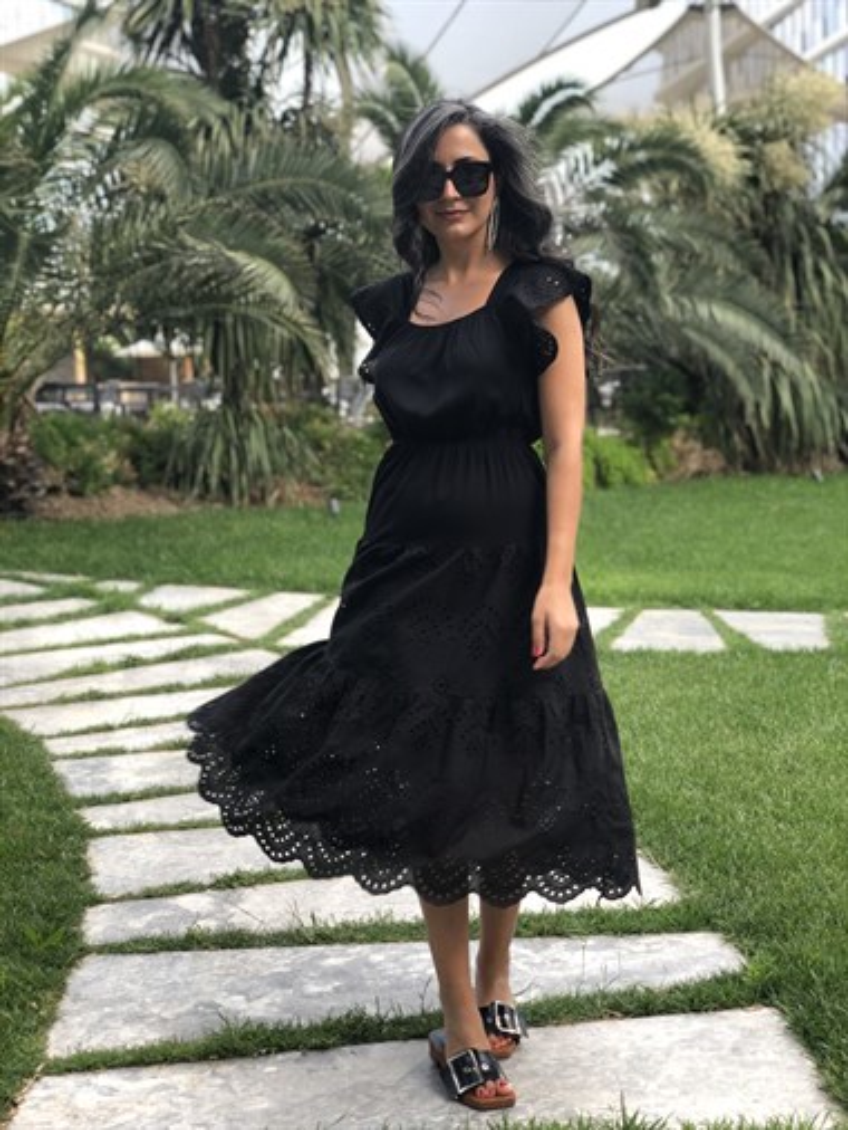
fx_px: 1697
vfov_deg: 36.8
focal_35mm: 52
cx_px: 424
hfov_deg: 28.1
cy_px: 565
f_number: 2.4
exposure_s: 1/120
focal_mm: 6
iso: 16
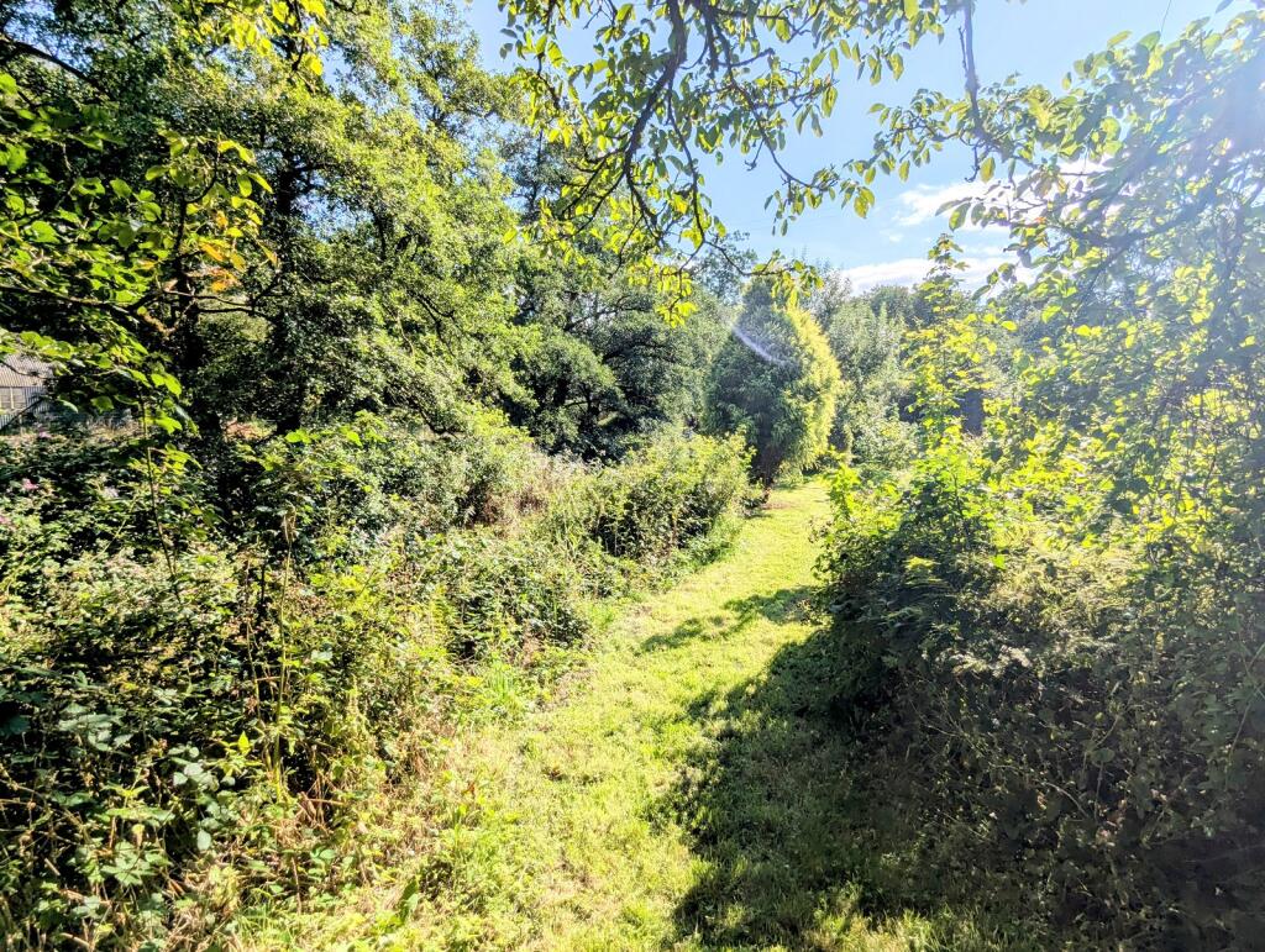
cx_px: 632
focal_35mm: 16
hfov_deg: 94.4
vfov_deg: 78.2
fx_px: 586
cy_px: 476
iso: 45
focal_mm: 2.35
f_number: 2.2
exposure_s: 1/2326
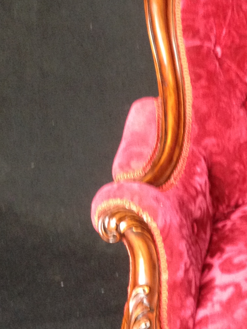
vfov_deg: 19.4
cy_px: 220
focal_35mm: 101
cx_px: 327
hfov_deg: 14.0
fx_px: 961
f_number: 2.4
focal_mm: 4.28
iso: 160
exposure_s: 1/20
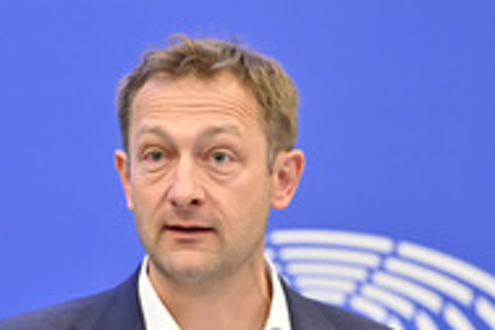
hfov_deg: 6.4
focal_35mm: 322
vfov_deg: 4.3
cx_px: 220
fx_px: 4427
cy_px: 390
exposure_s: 1/320
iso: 2500
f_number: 2.8
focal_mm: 135
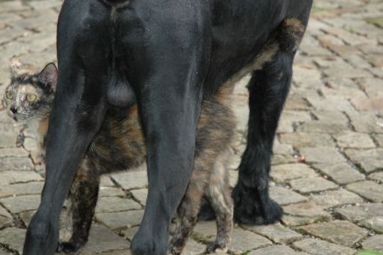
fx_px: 1659
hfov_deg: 13.2
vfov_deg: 8.8
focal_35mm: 156
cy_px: 109
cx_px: 177
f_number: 4.5
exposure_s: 1/250
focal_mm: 70
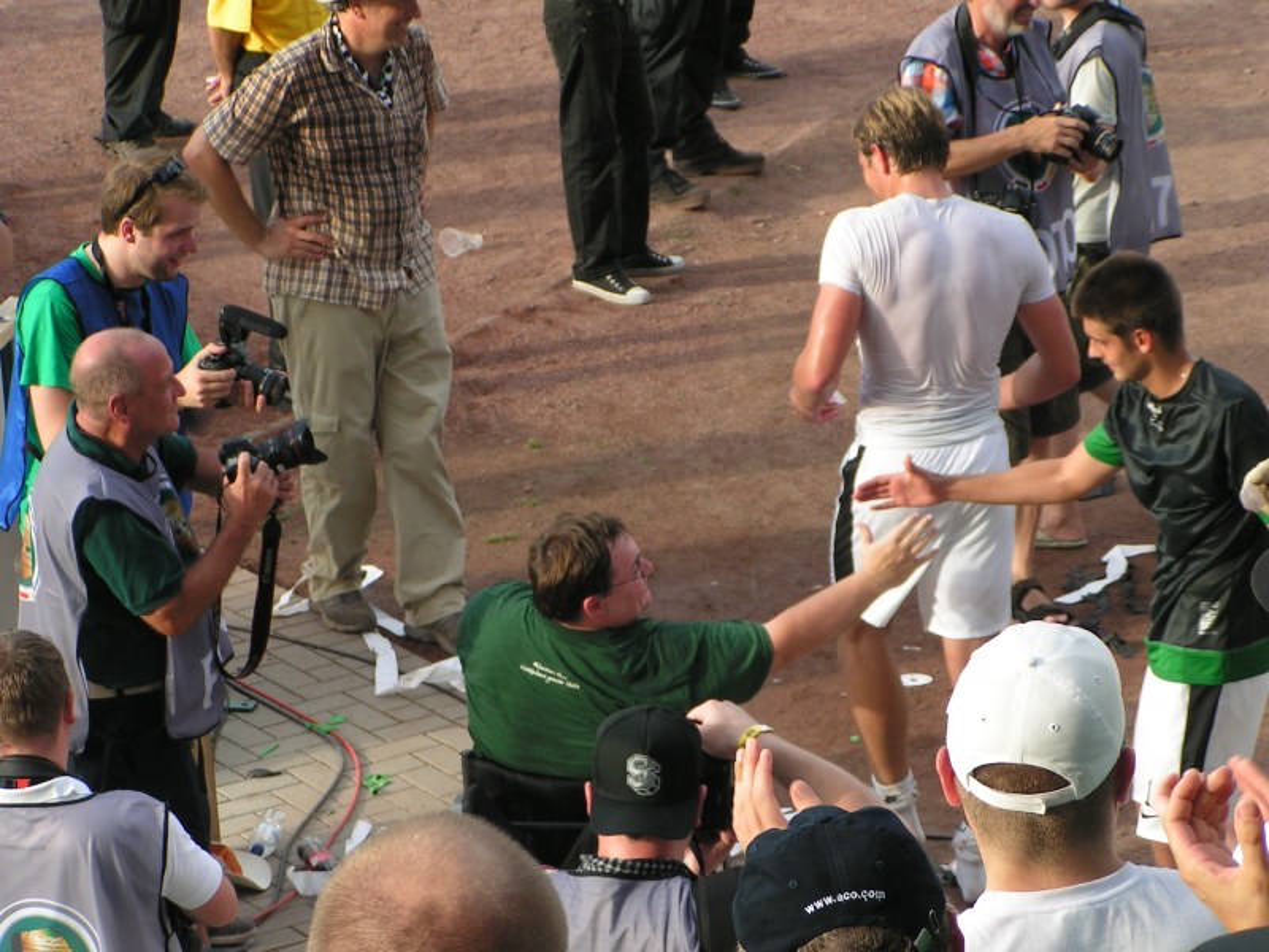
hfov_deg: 13.2
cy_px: 476
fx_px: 5499
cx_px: 634
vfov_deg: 9.9
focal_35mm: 150
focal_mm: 22.9
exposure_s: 1/200
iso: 50
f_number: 4.5
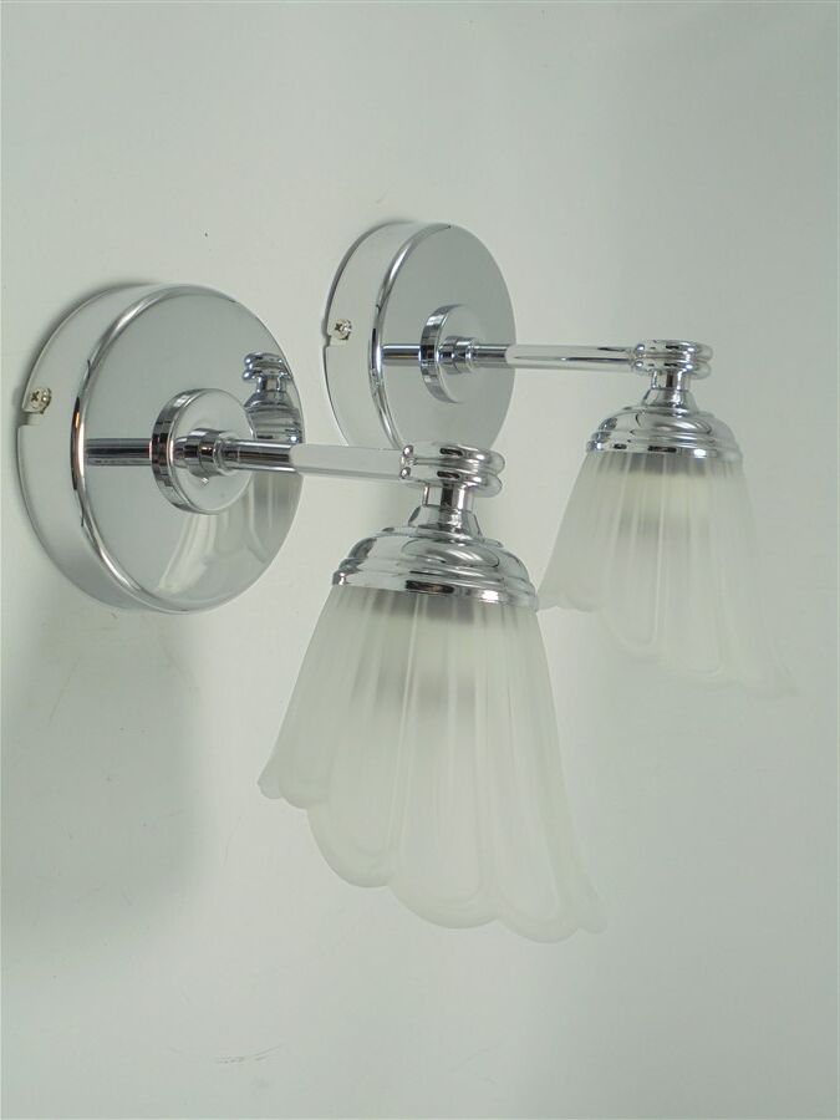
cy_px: 560
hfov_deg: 37.7
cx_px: 420
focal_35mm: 38
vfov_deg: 49.0
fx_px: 1229
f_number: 4.2
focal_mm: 6.9
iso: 100
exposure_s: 1/100
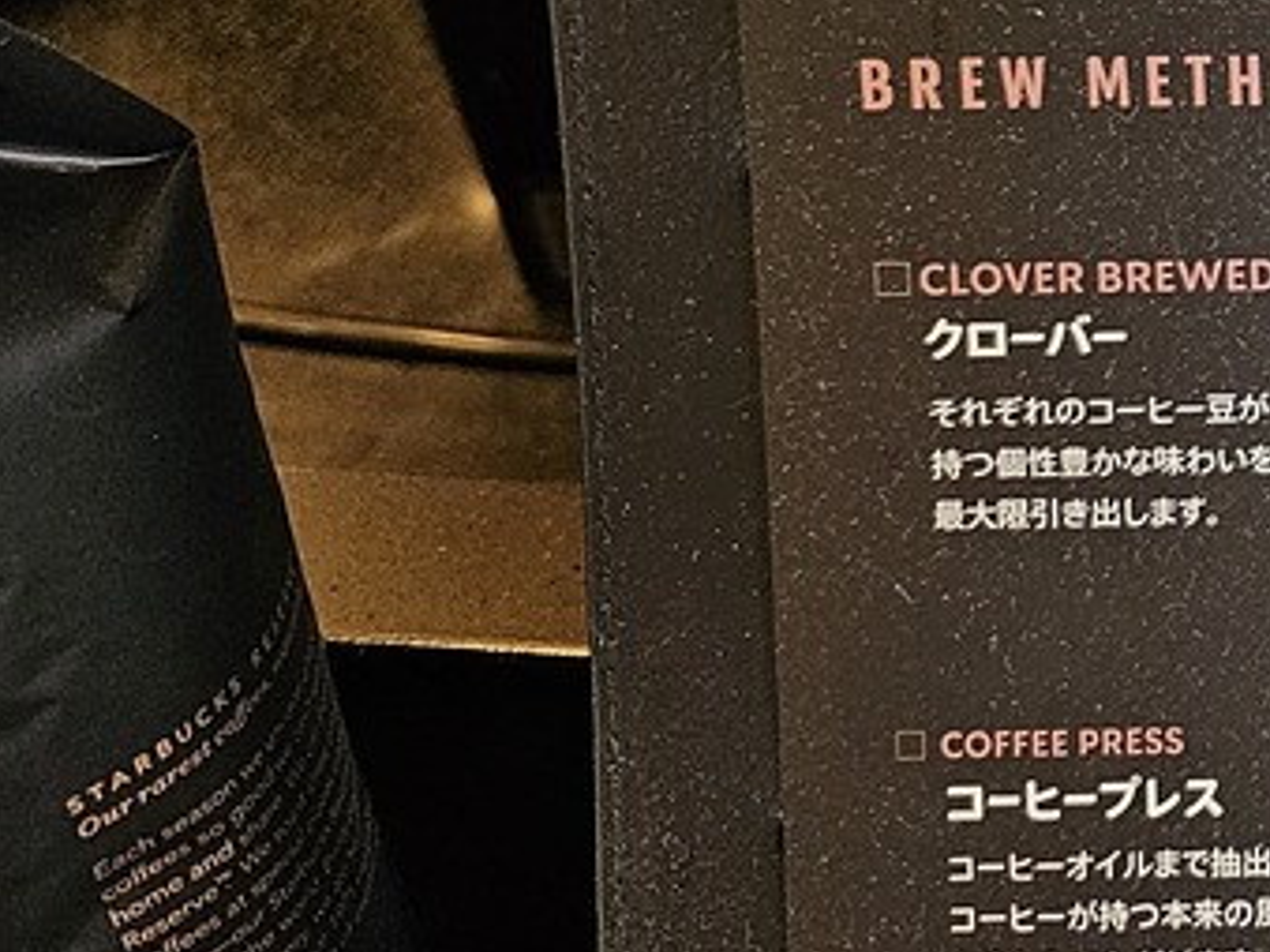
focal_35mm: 77
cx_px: 2049
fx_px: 2824
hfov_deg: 20.5
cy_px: -90
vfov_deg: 18.4
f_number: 1.7
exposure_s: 1/142
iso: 400
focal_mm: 6.3
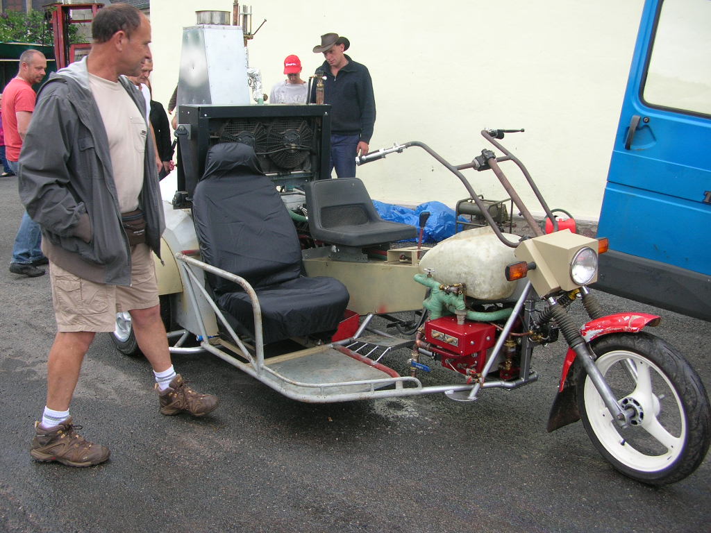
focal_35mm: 35
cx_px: 356
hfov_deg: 52.6
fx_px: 719
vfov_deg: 40.7
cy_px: 266
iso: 50
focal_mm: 5.8
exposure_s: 1/135
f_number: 2.8
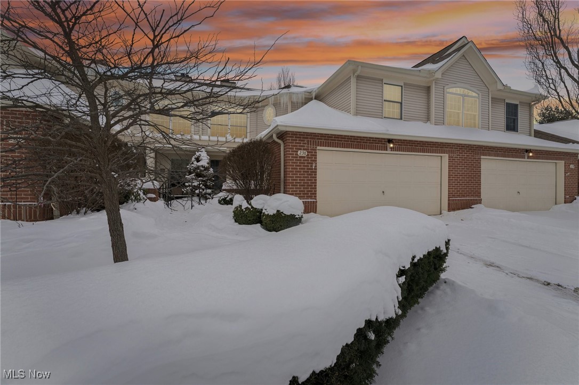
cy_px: 192
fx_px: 225
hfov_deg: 104.3
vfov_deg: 81.2
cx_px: 290
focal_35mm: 14
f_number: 8
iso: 200
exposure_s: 1/800
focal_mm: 14
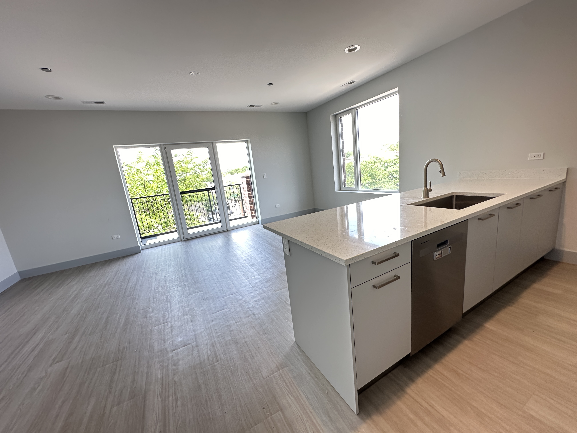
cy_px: 216
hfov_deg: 102.1
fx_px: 233
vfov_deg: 85.7
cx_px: 288
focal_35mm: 14
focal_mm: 2.22
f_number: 2.2
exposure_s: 1/60
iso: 160
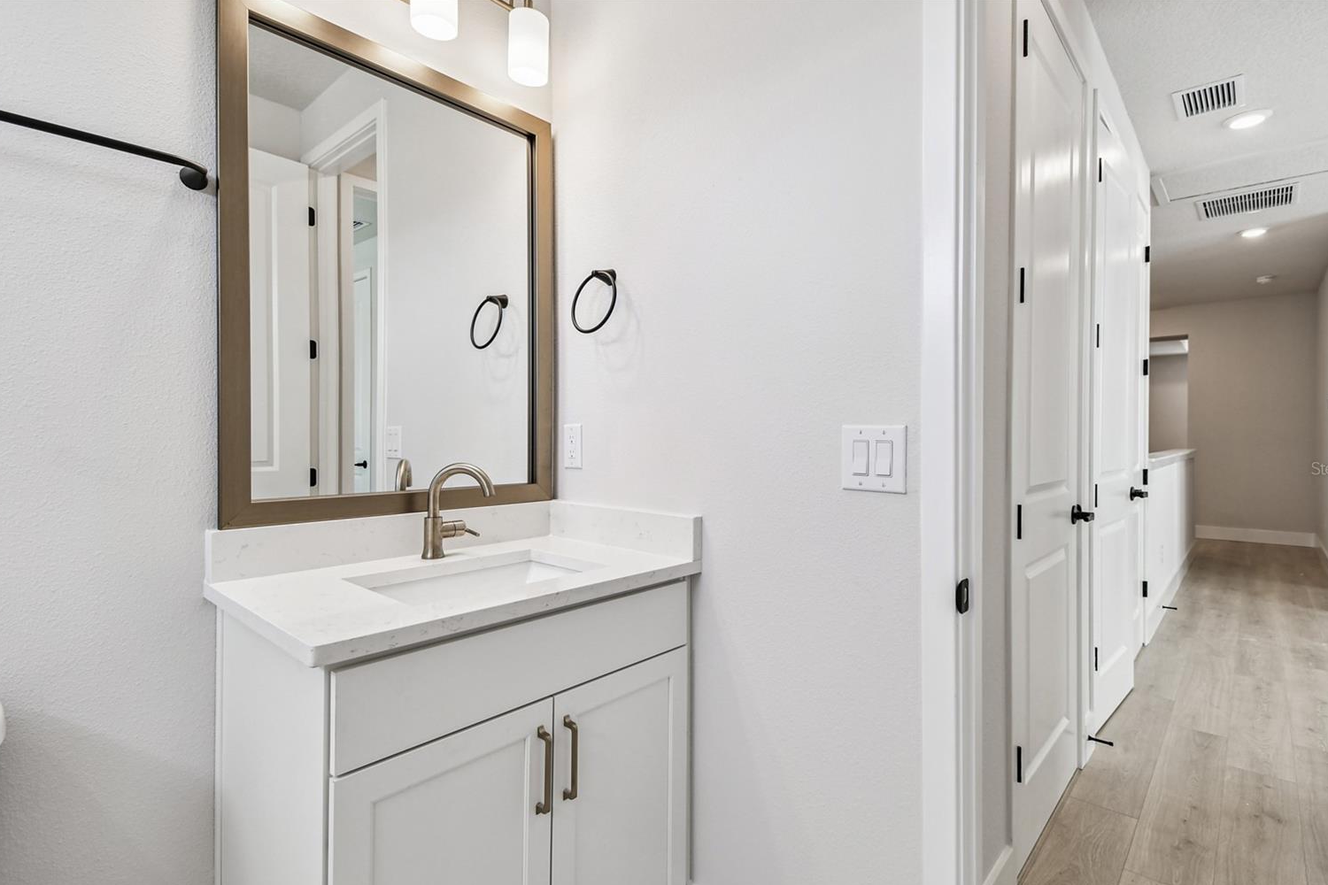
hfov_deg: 96.7
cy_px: 468
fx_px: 590
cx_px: 682
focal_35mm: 16
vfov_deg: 73.7
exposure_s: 1/30
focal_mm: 10
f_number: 7.1
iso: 100
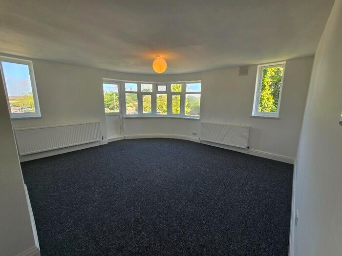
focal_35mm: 13
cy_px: 128
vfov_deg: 89.9
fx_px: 128
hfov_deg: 106.2
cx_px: 171
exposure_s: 1/138
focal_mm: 2.2
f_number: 2.2
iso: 50
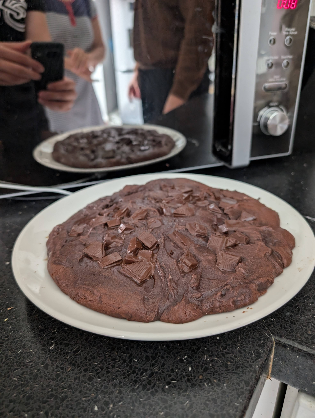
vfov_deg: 71.5
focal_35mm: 24
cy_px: 209
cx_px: 158
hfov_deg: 56.9
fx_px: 290
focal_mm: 6.9
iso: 484
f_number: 1.68
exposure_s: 1/66.2
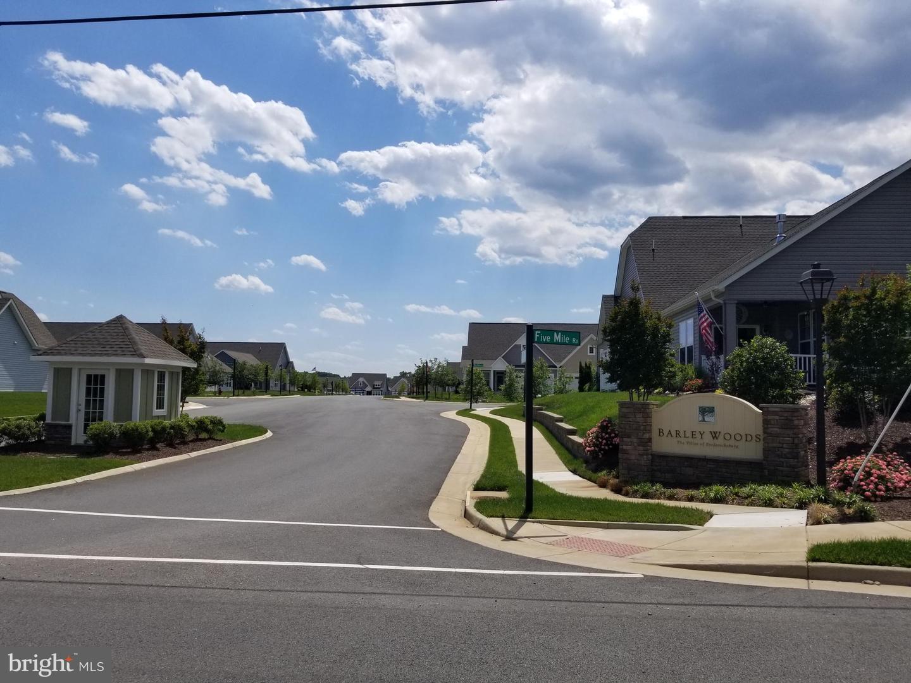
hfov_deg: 67.3
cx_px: 456
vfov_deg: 53.1
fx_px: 684
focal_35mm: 26
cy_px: 342
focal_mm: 4.25
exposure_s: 1/5616
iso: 50
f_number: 1.7
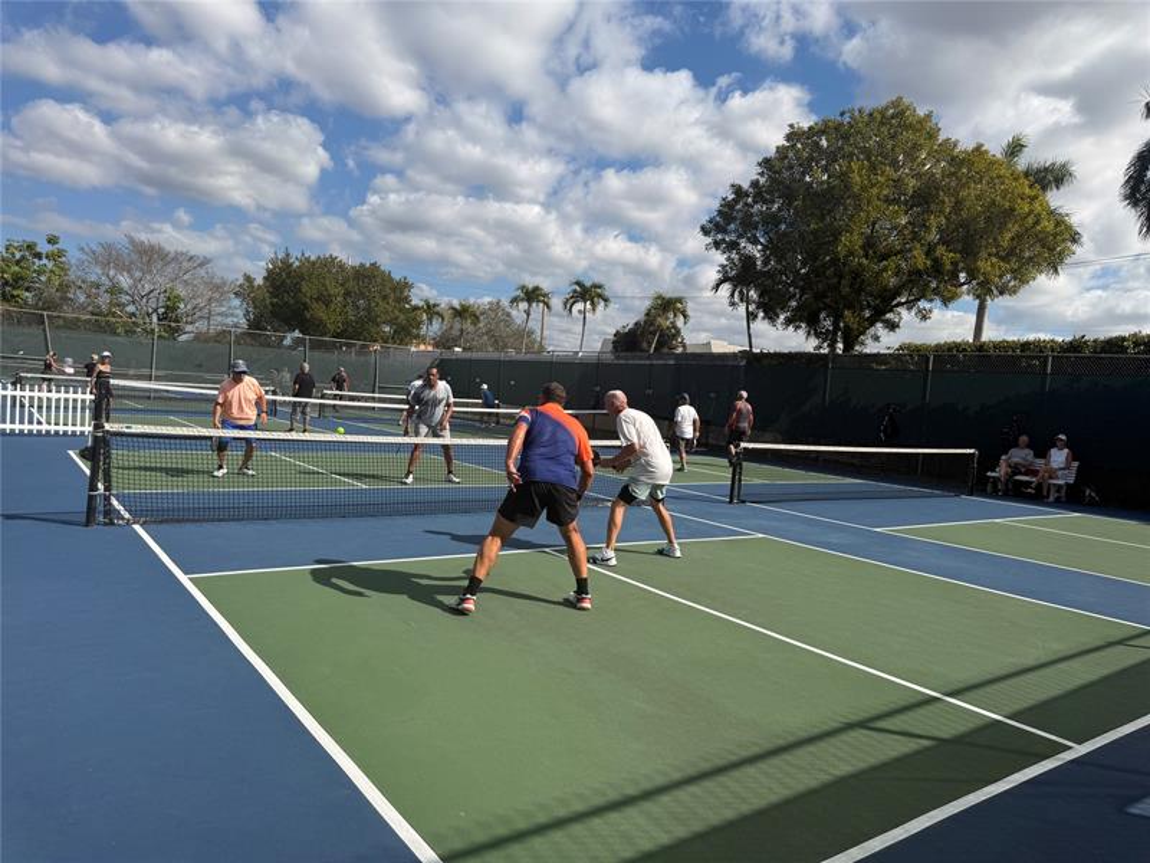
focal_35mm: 24
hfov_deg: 71.6
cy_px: 432
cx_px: 575
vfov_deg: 56.8
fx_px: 797
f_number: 1.78
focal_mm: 6.76
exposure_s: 1/5714
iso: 80
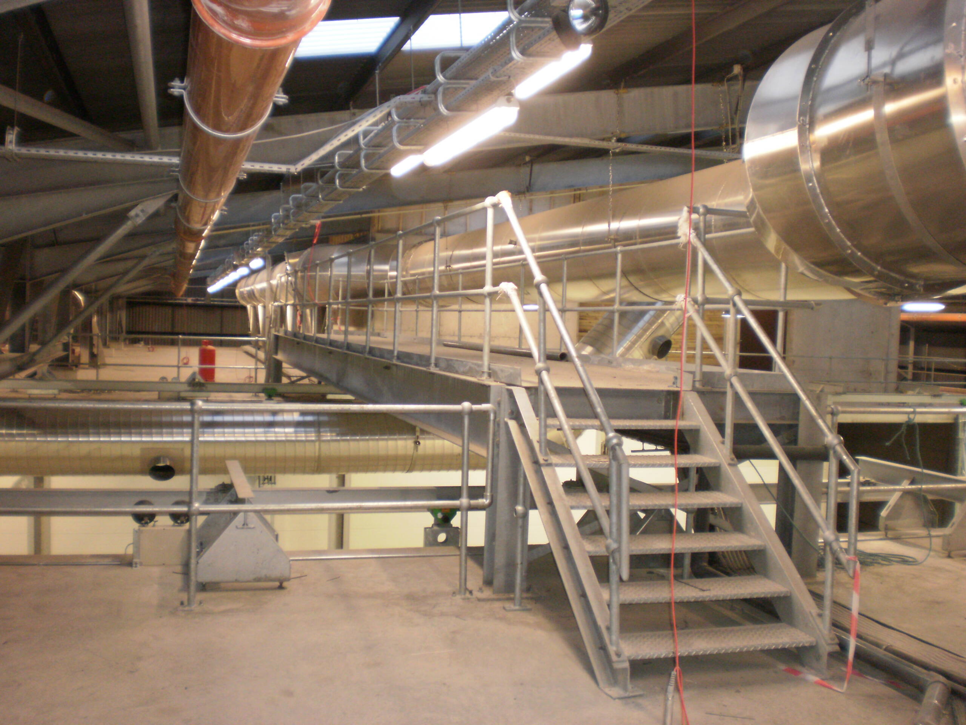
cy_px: 362
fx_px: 1005
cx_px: 483
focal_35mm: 36
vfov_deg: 39.7
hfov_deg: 51.4
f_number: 3.1
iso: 250
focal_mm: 6.3
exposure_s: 1/30
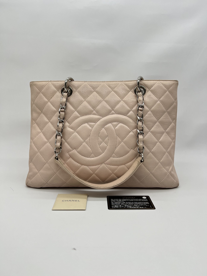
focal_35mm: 26
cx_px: 104
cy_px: 138
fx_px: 207
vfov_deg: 67.3
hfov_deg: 53.1
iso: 50
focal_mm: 5.7
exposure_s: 1/331
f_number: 1.5
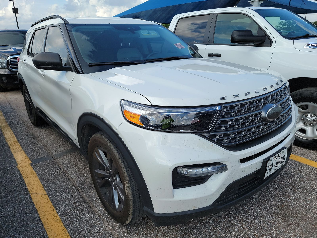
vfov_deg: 56.8
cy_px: 119
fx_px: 220
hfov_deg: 71.6
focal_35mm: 24
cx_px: 158
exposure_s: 1/610
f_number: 1.8
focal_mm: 6.7
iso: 50
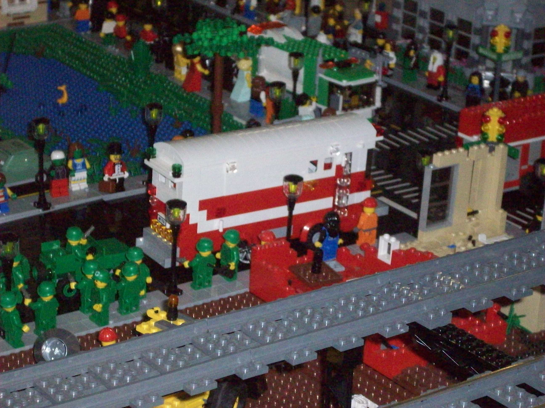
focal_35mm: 111
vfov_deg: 13.3
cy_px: 204
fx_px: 1748
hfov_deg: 17.7
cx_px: 272
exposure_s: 1/257
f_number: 5.2
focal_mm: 18.6
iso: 800
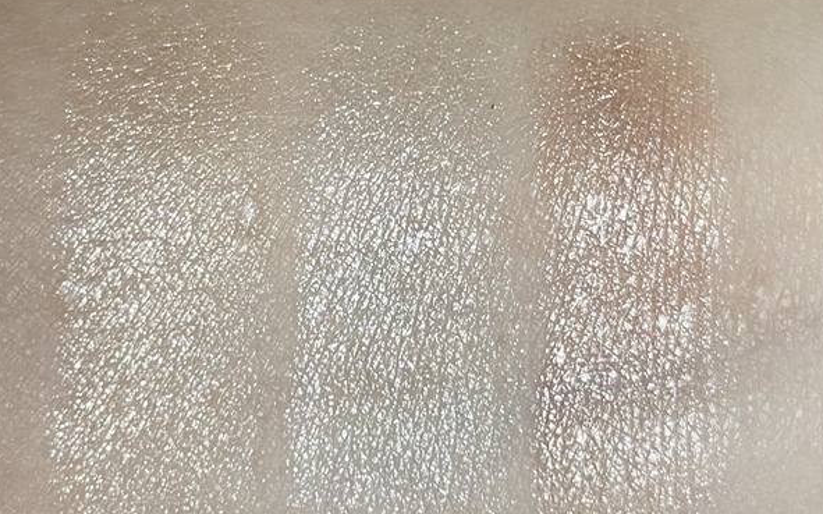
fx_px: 628
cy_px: 294
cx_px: 414
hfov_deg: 66.5
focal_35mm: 28
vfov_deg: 44.4
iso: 80
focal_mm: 4.2
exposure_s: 1/60
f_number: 1.6
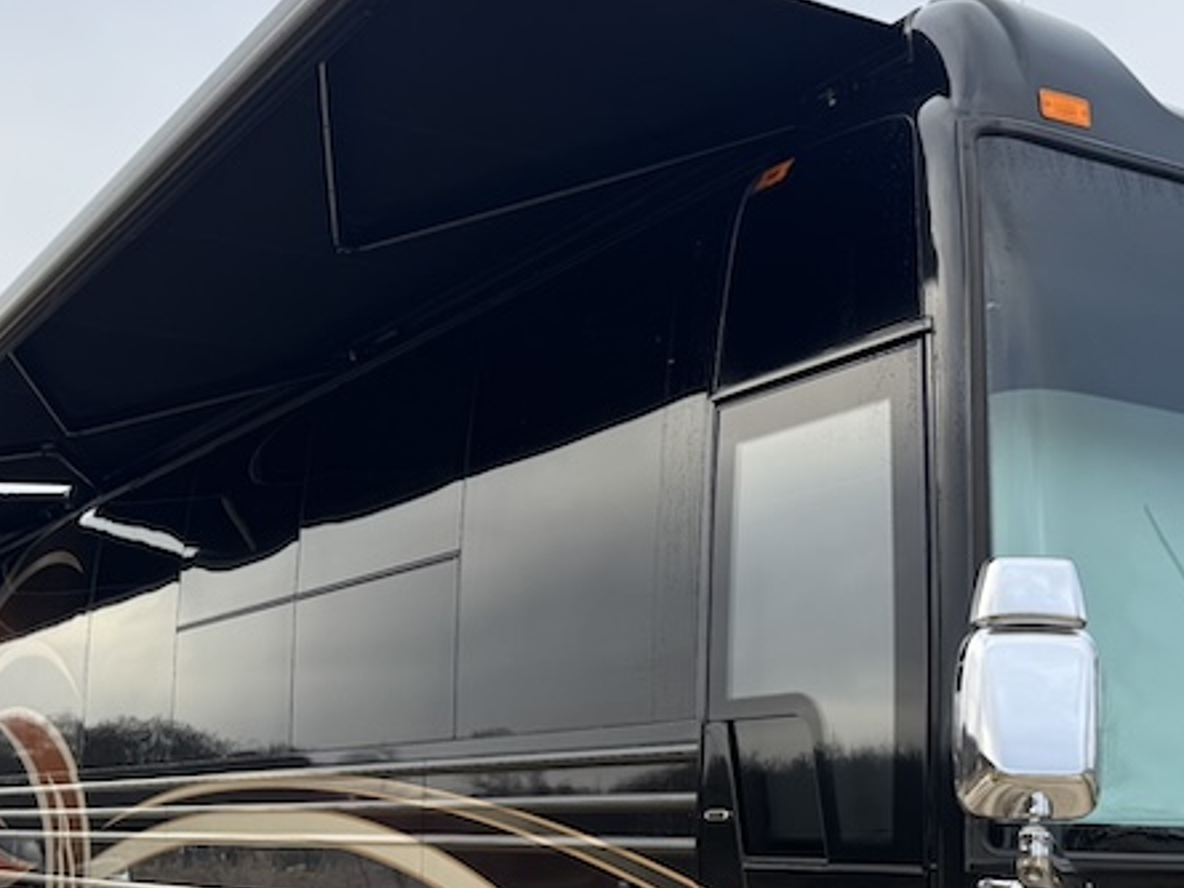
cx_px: 827
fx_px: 1847
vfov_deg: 26.1
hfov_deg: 35.1
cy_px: 805
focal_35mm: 54
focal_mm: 6.76
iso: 80
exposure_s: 1/588
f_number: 1.78
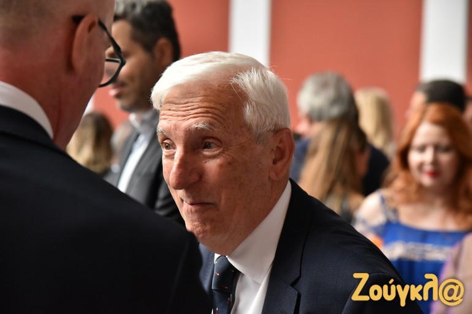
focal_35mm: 120
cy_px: 157
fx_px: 1573
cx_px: 236
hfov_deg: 17.1
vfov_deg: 11.4
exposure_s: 1/320
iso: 4500
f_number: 5.6
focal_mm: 120
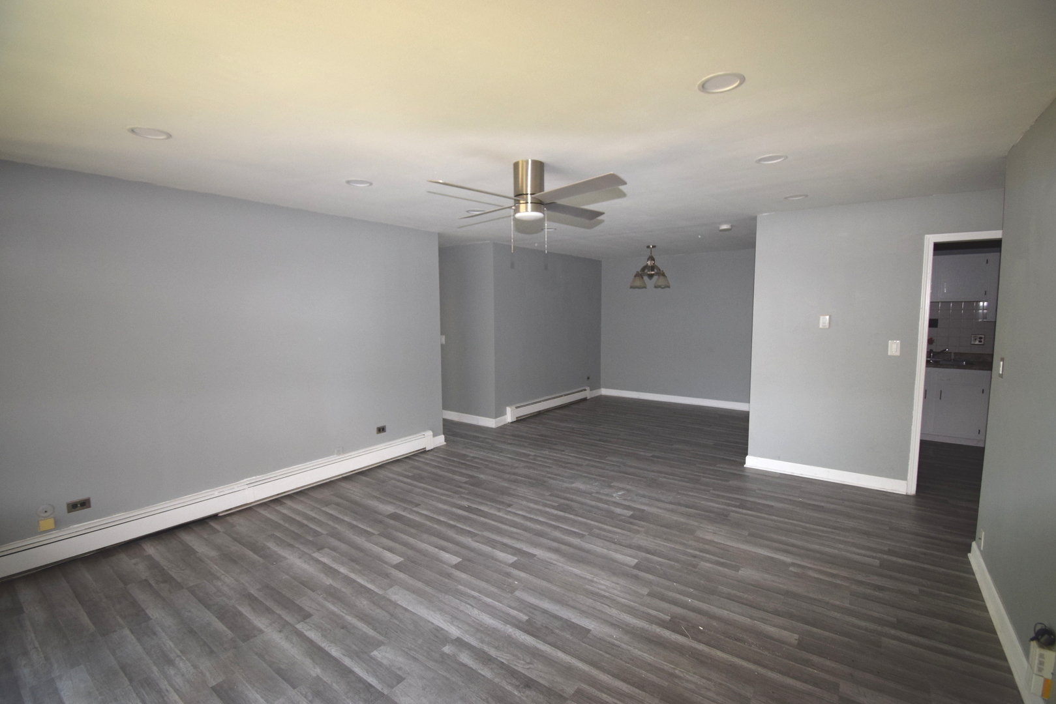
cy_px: 352
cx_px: 528
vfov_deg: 77.3
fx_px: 440
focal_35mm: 15
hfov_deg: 100.4
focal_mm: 10
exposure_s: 1/60
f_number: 4.5
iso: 1100
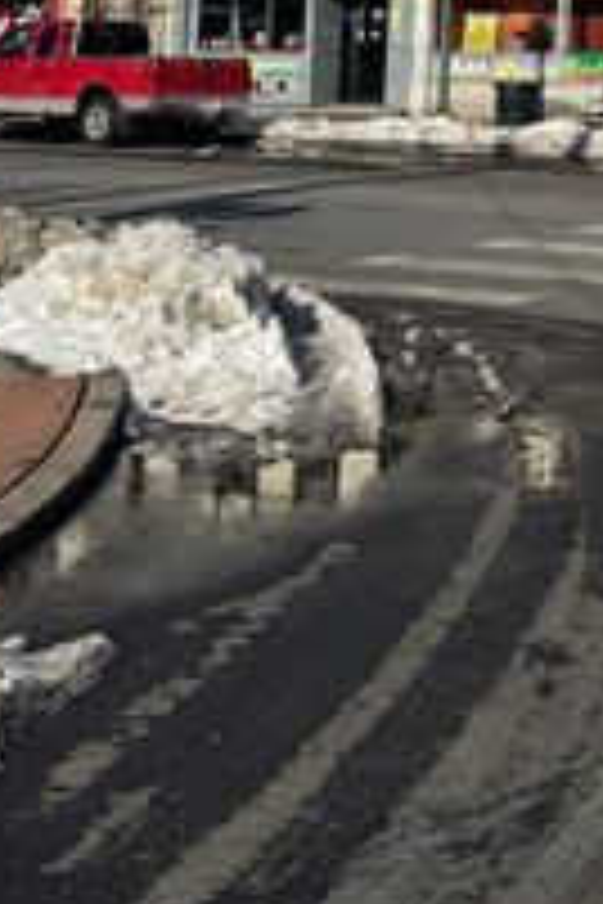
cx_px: 806
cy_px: -196
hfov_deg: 15.6
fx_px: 2085
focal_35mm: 83
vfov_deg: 22.5
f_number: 1.78
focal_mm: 6.76
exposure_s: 1/7937
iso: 80
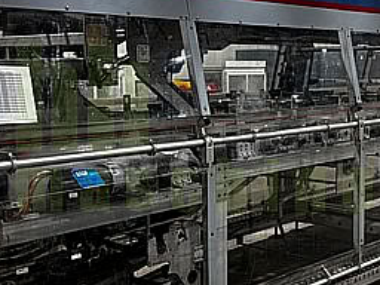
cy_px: 156
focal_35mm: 65
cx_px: 220
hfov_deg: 29.8
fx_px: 714
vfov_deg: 22.6
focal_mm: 5.96
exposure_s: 1/57
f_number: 1.6
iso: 250
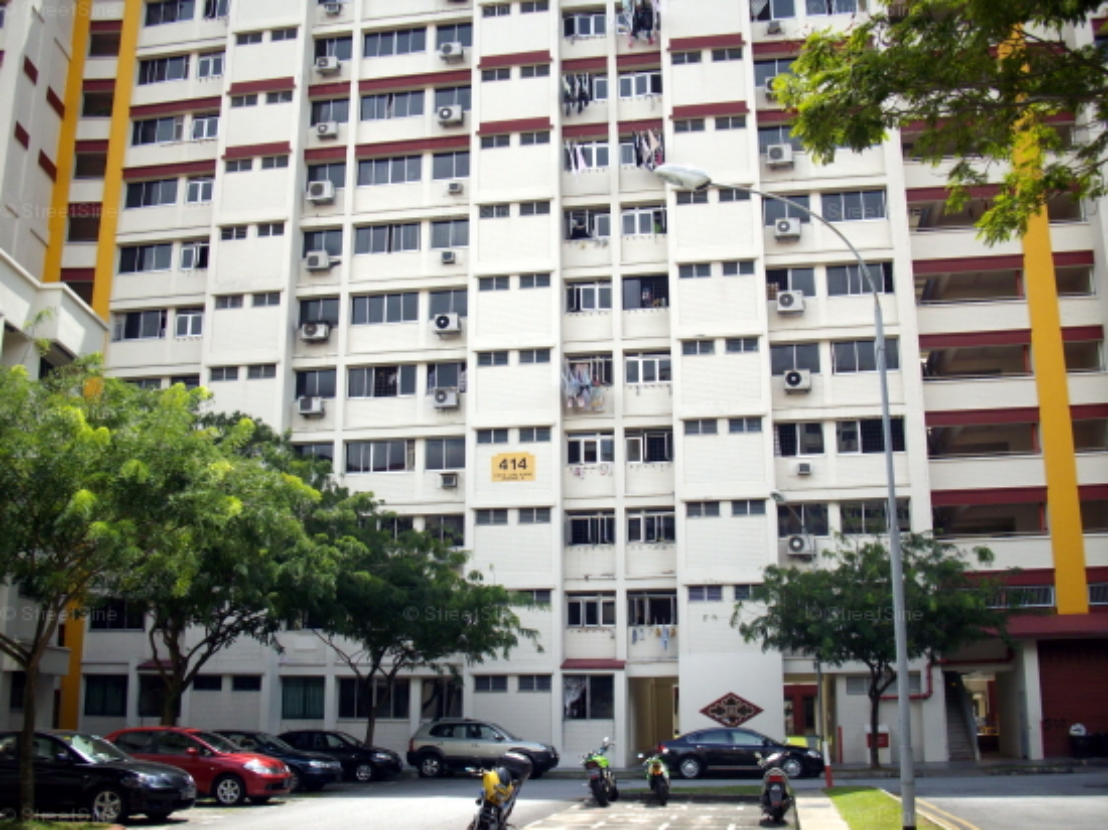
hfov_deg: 50.2
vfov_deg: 38.6
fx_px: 1184
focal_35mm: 37
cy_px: 415
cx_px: 554
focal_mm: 6.2
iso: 80
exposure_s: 1/200
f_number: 5.6
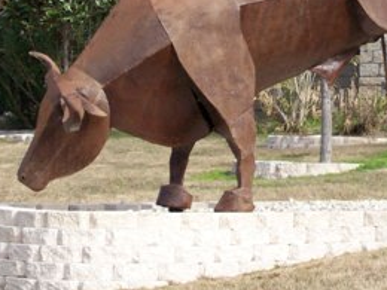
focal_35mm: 156
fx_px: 1744
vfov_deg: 9.4
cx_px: 289
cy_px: -4
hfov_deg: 12.6
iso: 80
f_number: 3.8
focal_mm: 11.6
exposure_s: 1/474
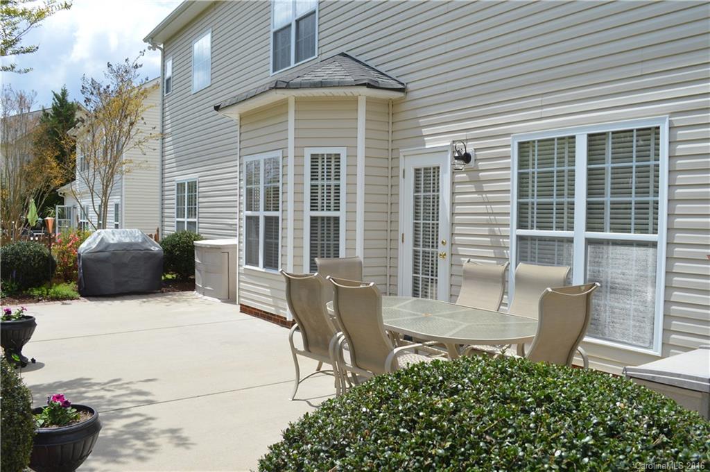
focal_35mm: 30
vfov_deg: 43.5
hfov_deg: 62.0
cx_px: 355
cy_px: 236
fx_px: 591
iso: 100
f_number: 8
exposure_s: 1/250
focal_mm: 20
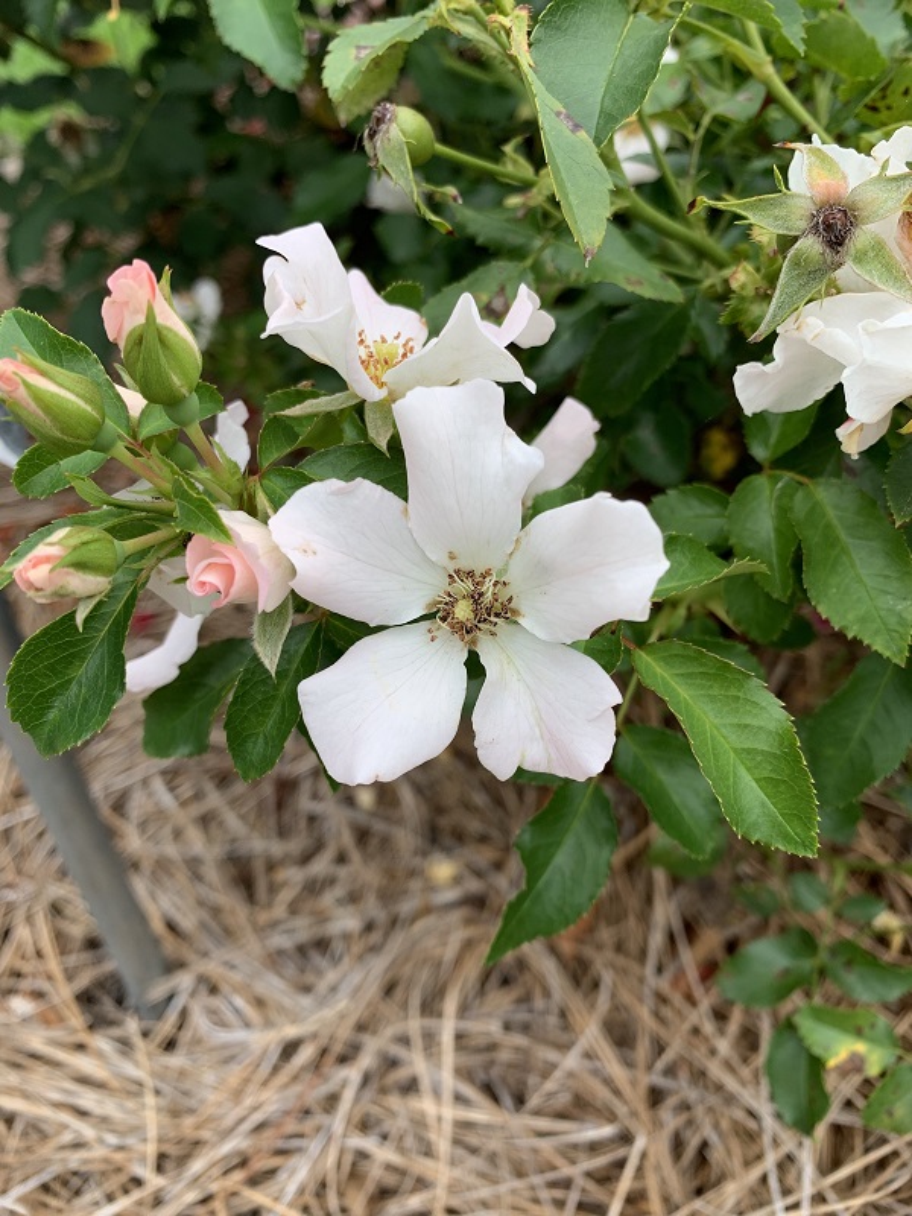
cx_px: 456
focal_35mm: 26
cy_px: 608
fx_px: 913
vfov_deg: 67.3
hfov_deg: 53.1
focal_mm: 4.25
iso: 25
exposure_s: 1/555
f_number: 1.8
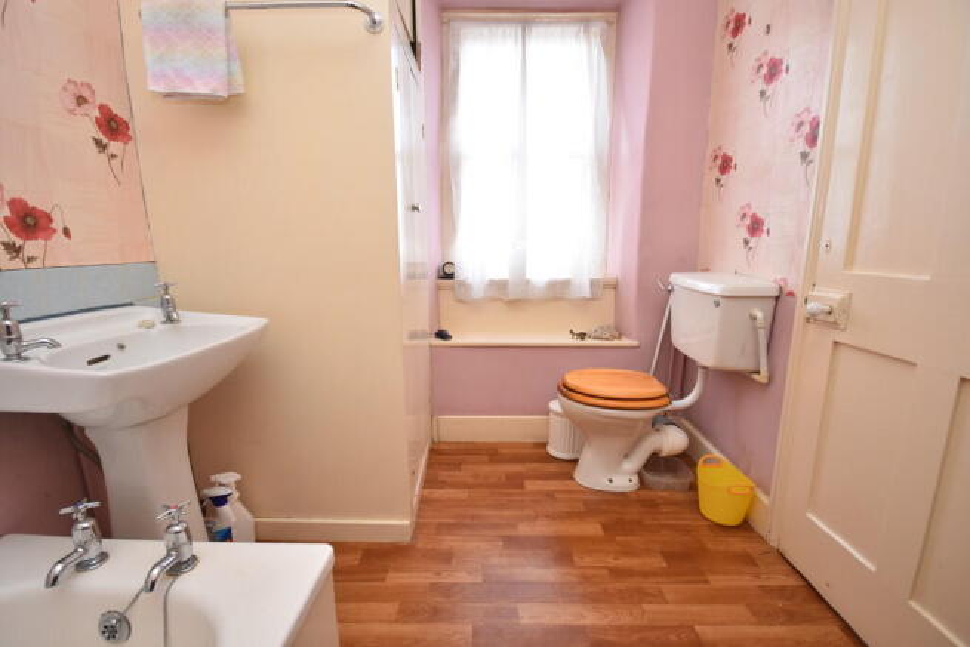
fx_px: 404
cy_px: 324
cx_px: 485
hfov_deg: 100.4
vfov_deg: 77.4
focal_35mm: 15
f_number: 4
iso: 450
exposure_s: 1/60
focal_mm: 10
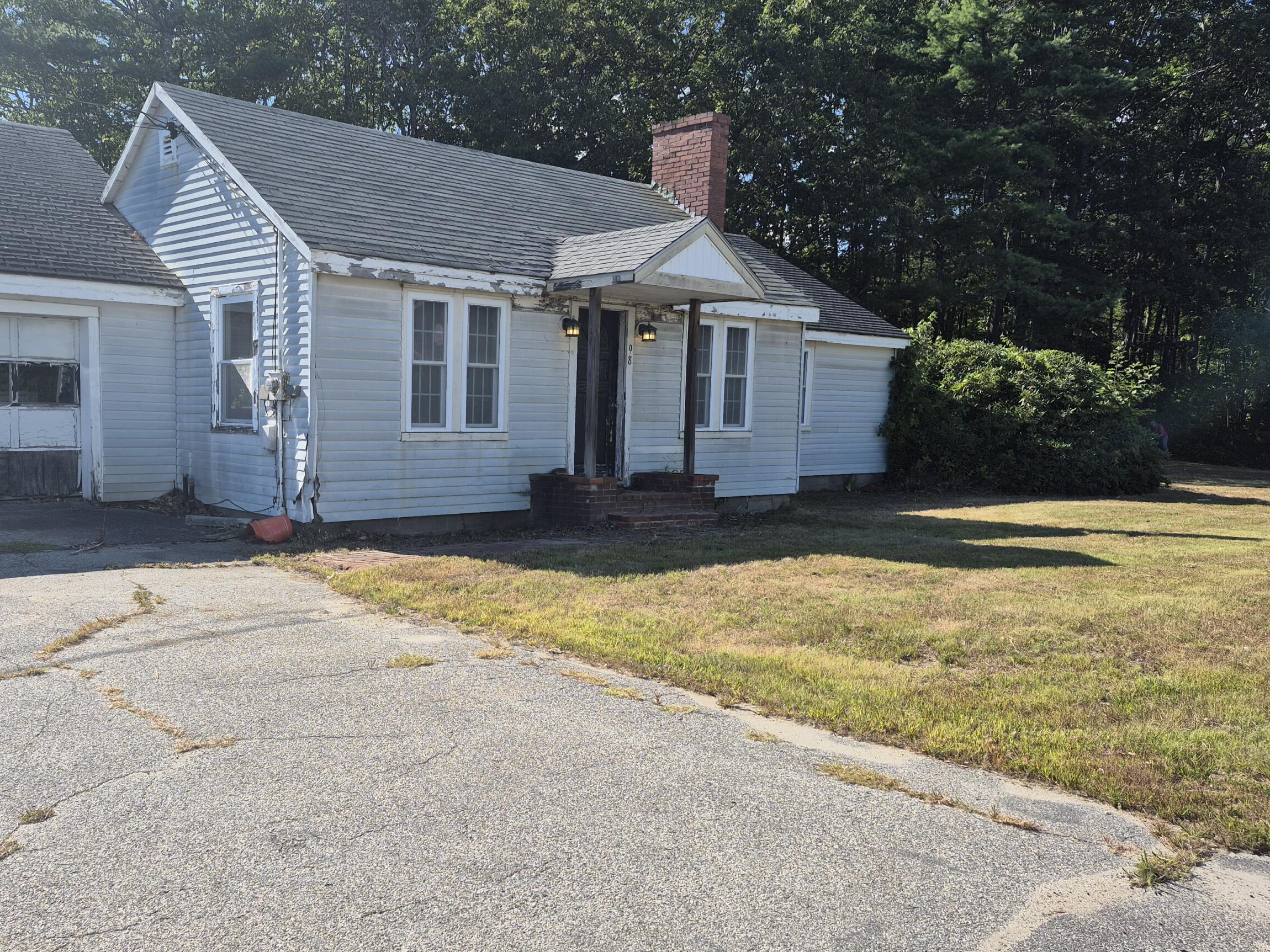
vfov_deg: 46.8
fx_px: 1101
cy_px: 492
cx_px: 451
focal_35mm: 30
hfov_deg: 58.9
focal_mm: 5.4
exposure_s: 1/1460
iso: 25
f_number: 1.8
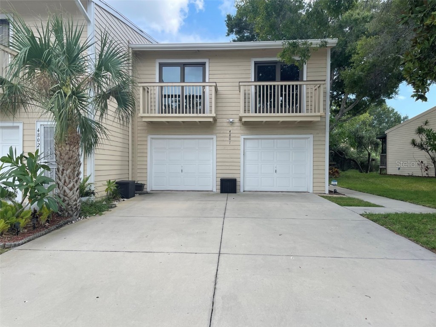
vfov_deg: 53.1
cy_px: 164
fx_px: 327
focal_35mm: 26
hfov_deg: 67.3
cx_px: 218
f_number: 1.6
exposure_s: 1/1595
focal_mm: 4.2
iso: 32
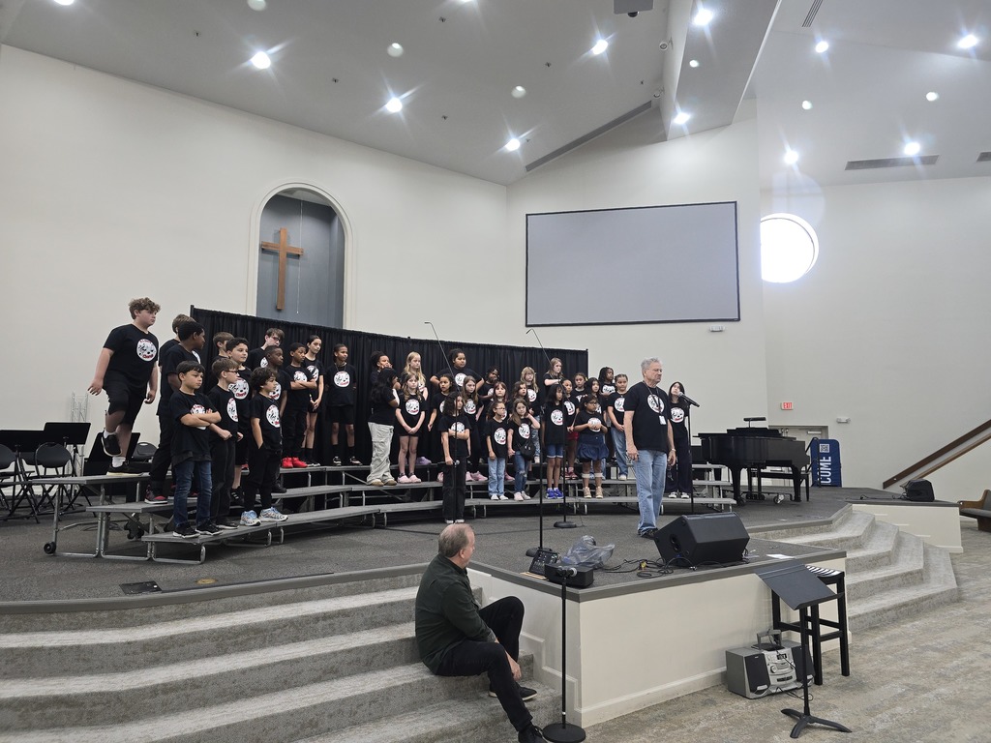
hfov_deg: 73.9
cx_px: 496
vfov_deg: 58.9
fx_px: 658
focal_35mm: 23
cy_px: 372
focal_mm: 6.3
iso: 125
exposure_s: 1/40
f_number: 1.7
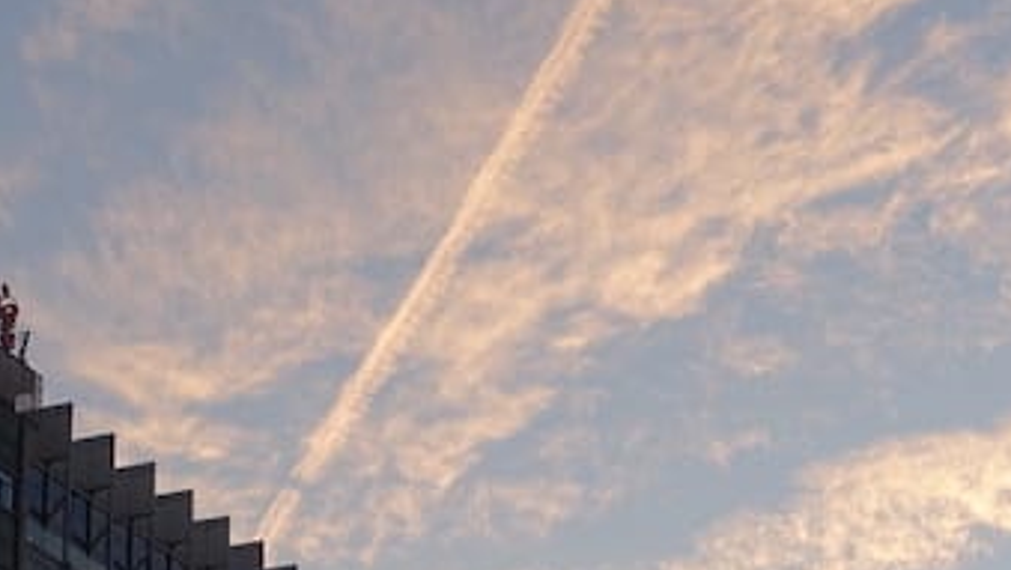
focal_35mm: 94
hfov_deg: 22.7
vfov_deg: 12.7
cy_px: 616
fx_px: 2521
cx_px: 421
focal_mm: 14.1
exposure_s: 1/125
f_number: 4
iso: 125
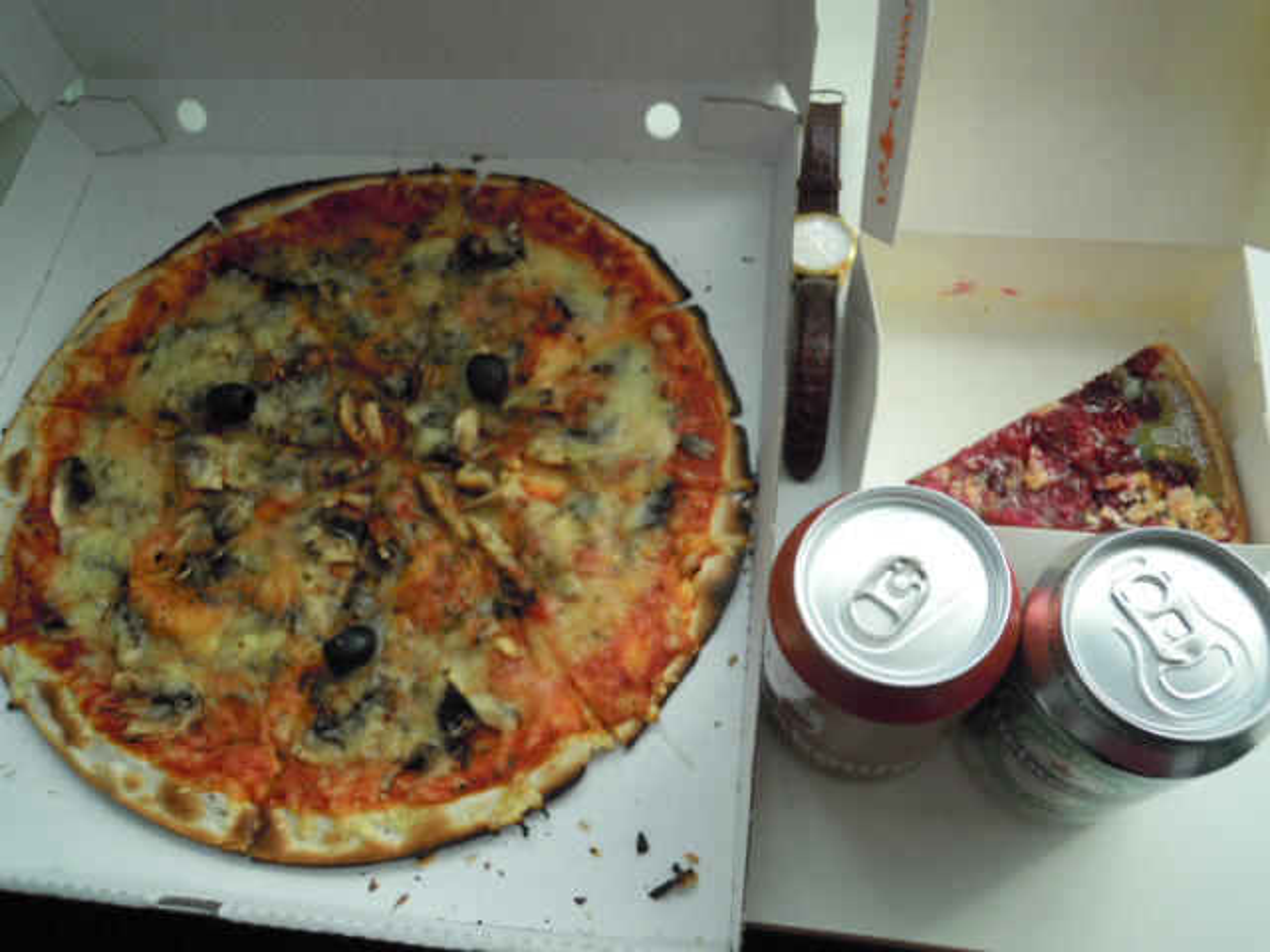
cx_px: 635
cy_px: 476
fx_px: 1027
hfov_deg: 63.4
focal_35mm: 28
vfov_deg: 49.7
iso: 160
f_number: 2.7
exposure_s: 1/30
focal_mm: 5
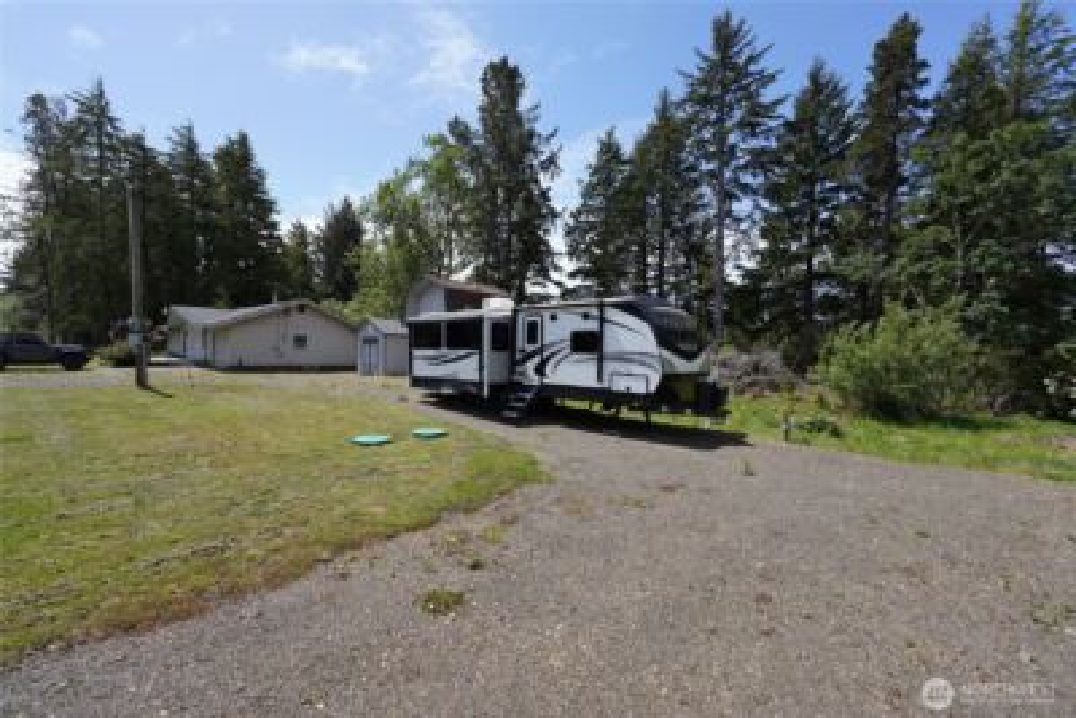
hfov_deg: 104.2
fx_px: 419
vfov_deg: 81.3
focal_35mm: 14
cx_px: 538
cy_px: 359
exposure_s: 1/1000
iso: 100
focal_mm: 14
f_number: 4
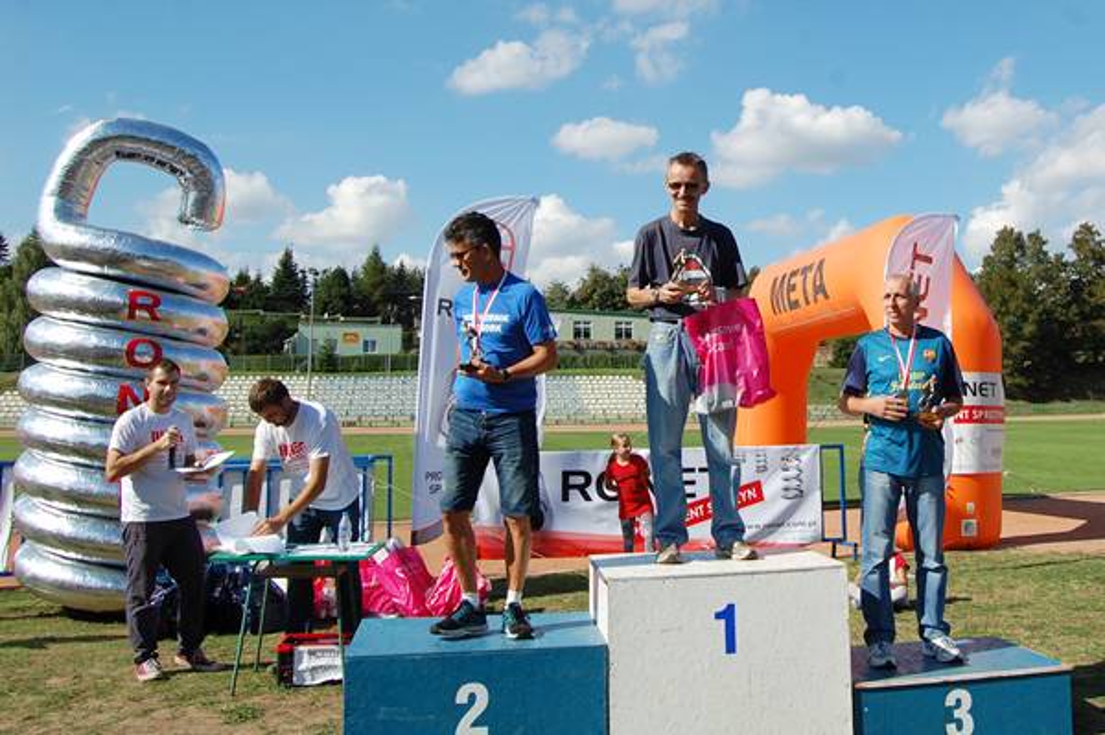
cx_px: 552
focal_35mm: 27
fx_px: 828
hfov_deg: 67.4
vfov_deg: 47.9
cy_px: 368
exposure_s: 1/400
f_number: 10
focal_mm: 18
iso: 200
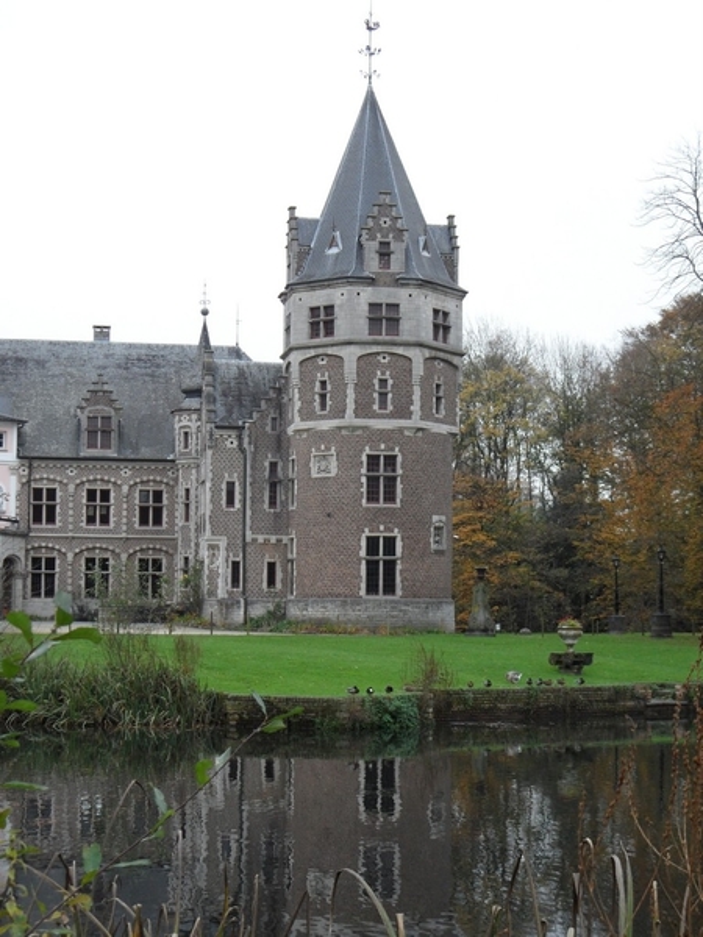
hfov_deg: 24.4
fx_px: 1625
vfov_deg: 32.2
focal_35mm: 60
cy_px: 468
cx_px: 352
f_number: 4
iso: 100
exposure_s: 1/45
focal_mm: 10.3
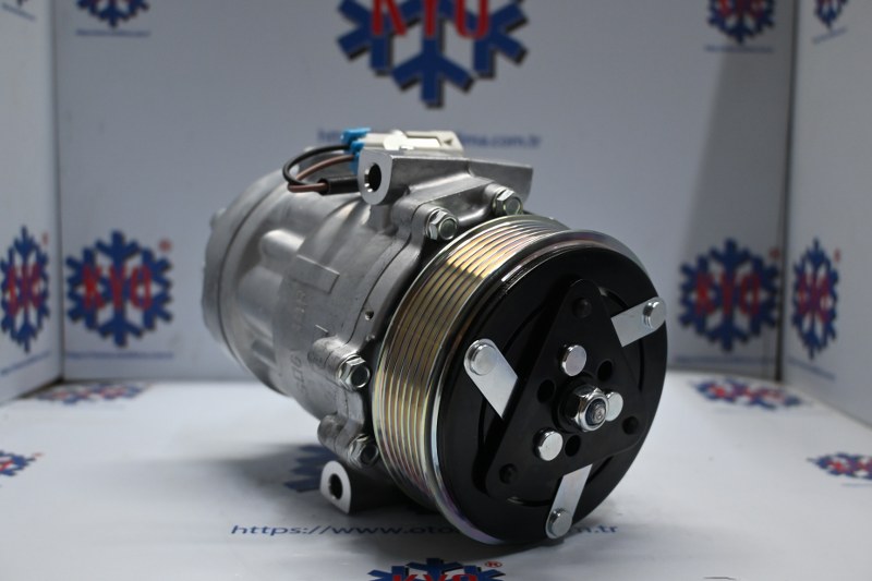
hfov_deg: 51.3
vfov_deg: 35.5
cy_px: 290
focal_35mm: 38
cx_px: 436
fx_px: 908
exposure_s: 1/125
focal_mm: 25
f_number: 4.2
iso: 900
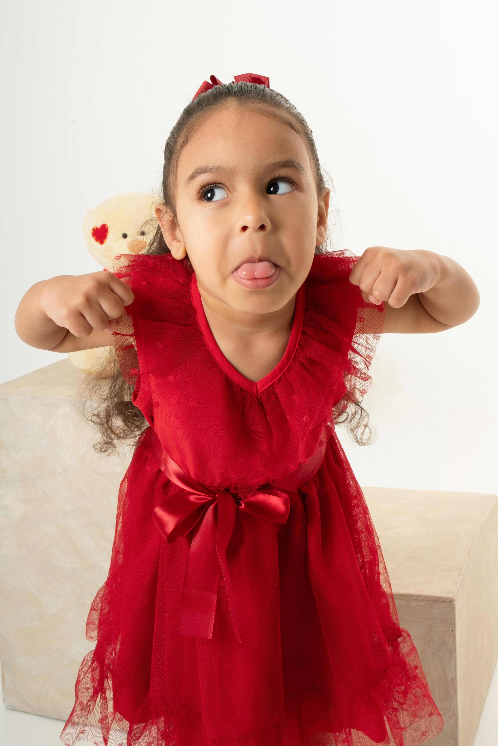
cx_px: 249
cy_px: 373
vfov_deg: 55.8
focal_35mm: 34
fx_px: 705
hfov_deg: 38.9
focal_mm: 22.7
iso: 160
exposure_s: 1/125
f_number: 9
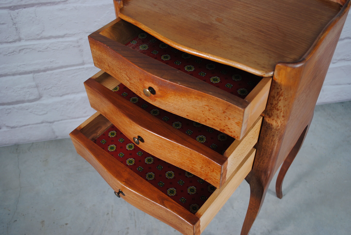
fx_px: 352
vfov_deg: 37.0
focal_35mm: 36
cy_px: 118
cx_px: 176
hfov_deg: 53.0
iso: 200
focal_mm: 24
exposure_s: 1/60
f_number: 4
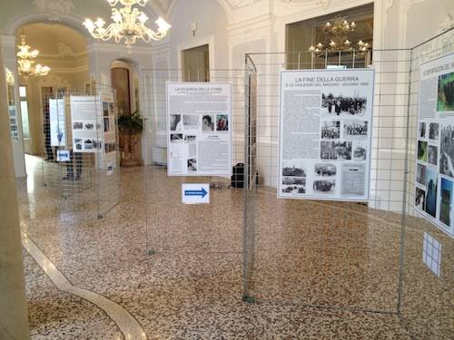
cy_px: 170
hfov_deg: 52.6
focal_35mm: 35
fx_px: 459
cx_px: 227
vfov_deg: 40.7
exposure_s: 1/30
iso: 80
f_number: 2.4
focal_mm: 4.28
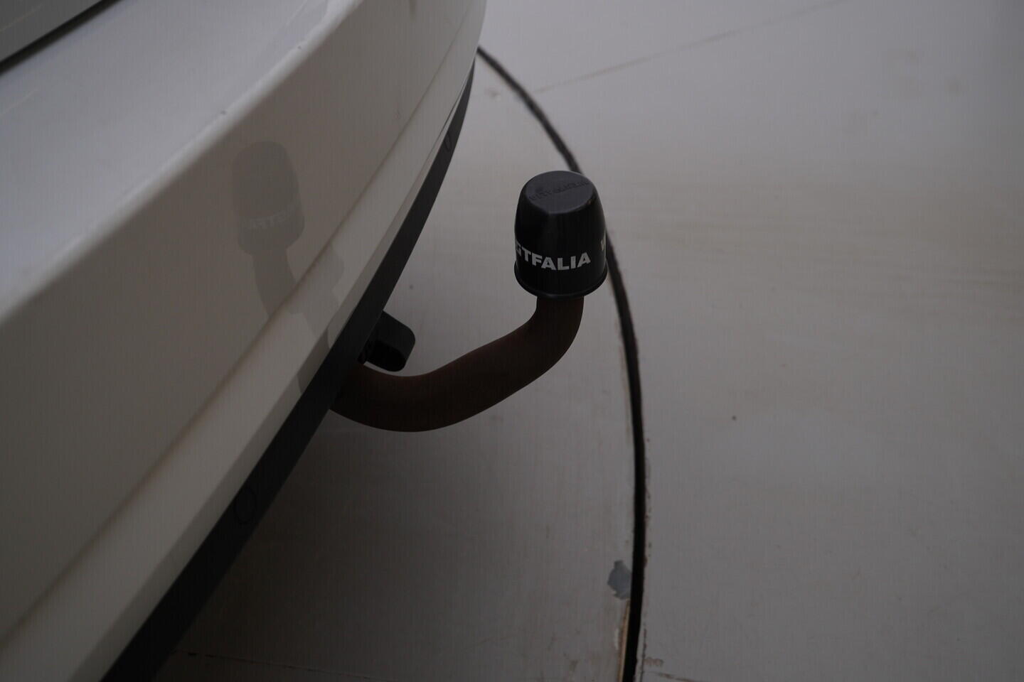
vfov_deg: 36.9
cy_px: 341
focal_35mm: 36
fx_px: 1024
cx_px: 512
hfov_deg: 53.1
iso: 125
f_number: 4.5
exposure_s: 1/80
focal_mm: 24
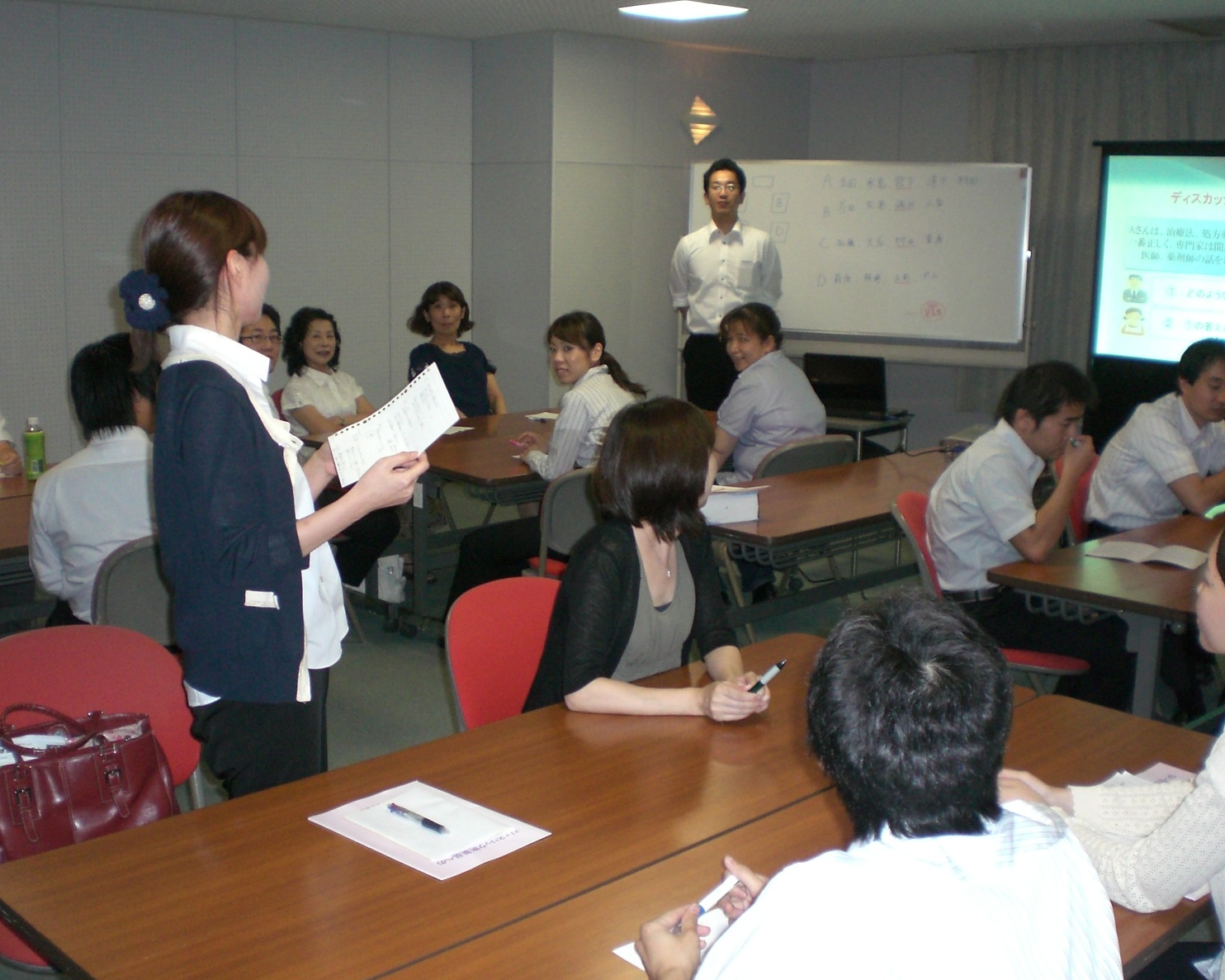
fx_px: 1450
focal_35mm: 40
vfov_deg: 37.3
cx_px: 613
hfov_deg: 45.8
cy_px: 486
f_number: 3.1
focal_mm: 6.3
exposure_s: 1/60
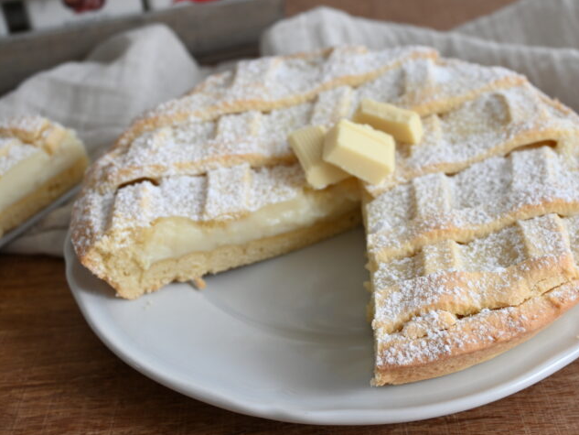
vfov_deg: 30.9
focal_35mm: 47
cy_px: 218
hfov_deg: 40.4
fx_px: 786
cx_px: 327
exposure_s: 1/30
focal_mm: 29
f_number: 5.6
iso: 400
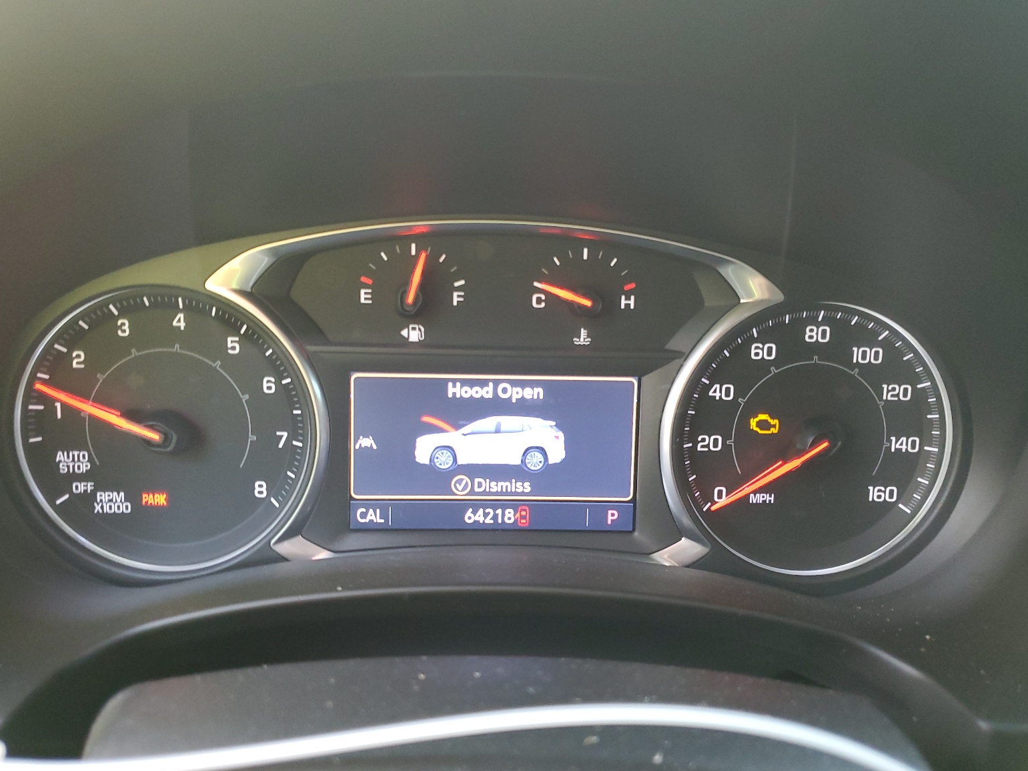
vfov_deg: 51.4
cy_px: 383
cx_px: 508
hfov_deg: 65.3
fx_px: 802
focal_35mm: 27
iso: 207
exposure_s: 1/60.2
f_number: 1.5
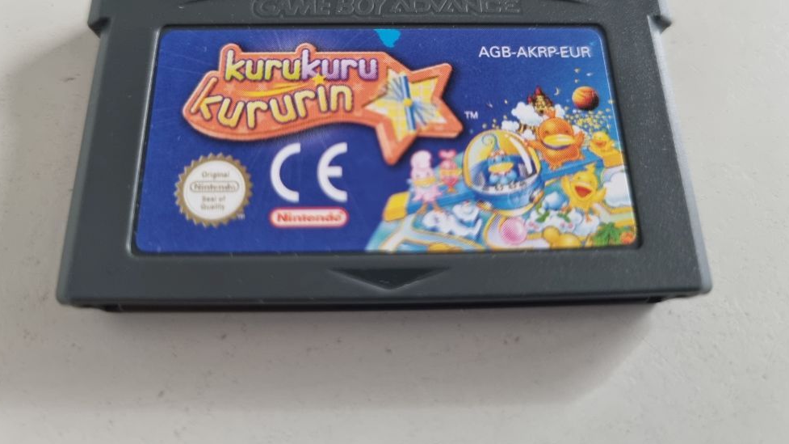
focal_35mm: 29
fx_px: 607
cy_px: 148
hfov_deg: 66.1
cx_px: 394
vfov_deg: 39.7
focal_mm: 5.4
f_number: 1.8
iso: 320
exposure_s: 1/100
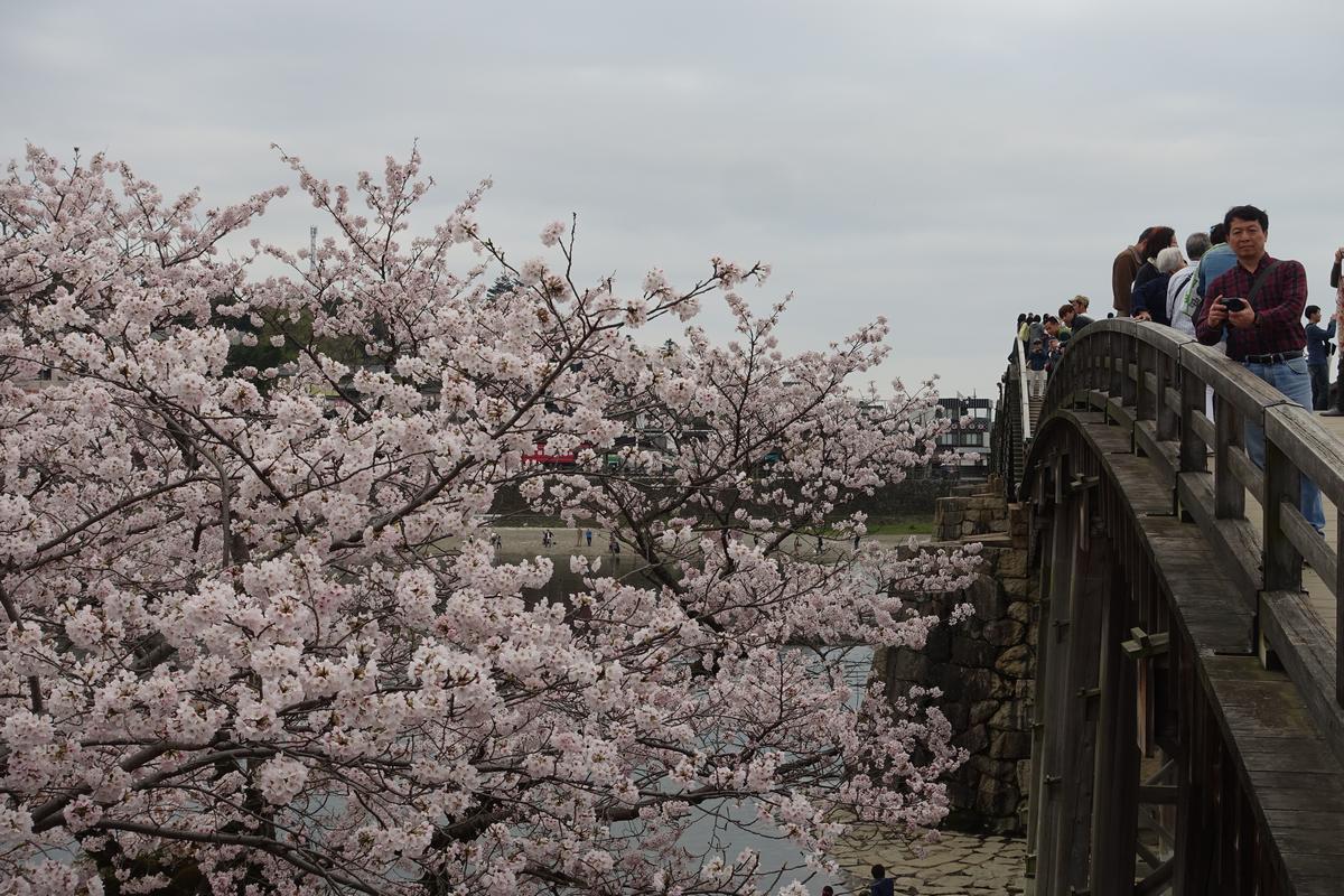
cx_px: 672
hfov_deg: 40.3
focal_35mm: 49
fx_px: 1829
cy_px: 448
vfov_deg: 27.5
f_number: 5.6
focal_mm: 18.1
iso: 125
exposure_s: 1/100
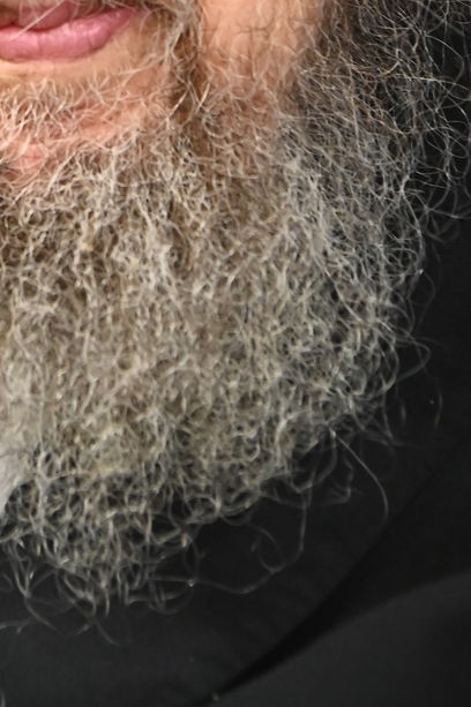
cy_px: -91
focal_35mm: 240
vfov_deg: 8.5
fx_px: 4715
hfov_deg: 5.7
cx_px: 23
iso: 3200
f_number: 5.6
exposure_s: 1/200
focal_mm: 70
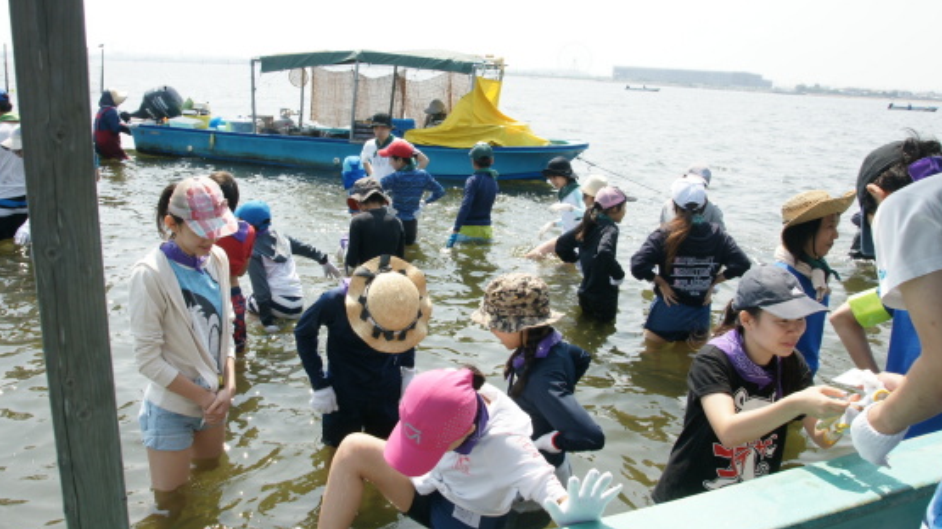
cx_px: 416
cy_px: 273
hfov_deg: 65.9
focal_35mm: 29
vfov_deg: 40.2
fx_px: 724
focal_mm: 16
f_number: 10
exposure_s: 1/200
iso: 200
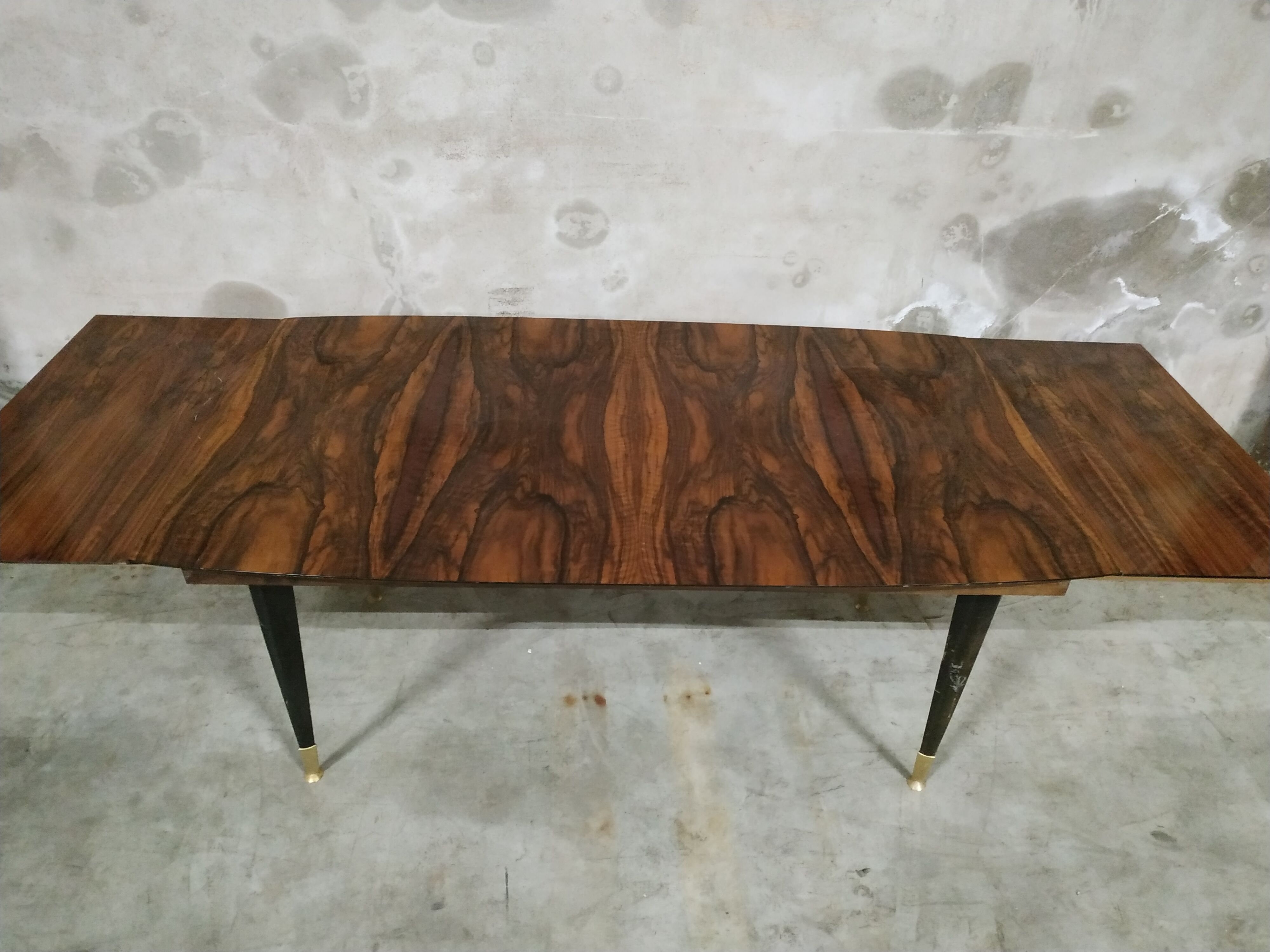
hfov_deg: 71.6
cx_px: 635
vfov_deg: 56.8
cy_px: 476
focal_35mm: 24
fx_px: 881
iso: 1600
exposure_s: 1/20
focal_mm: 3.94
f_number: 1.9
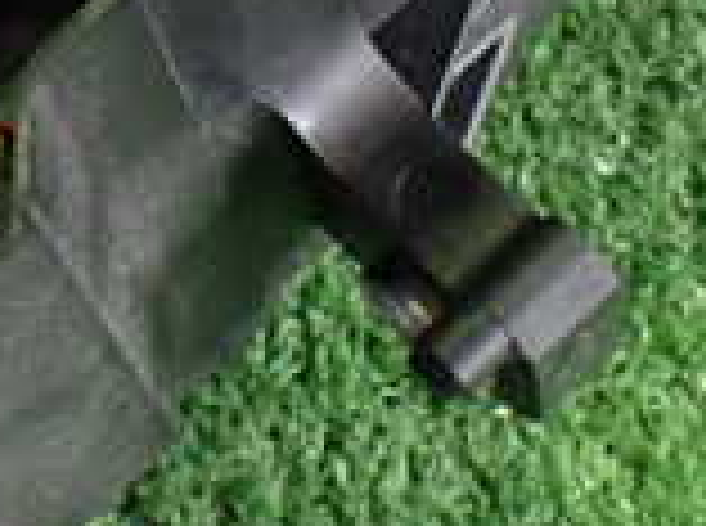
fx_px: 2340
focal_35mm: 115
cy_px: -90
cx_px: 126
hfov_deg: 17.0
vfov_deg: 12.5
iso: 800
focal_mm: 5.4
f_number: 2.3
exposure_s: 1/80
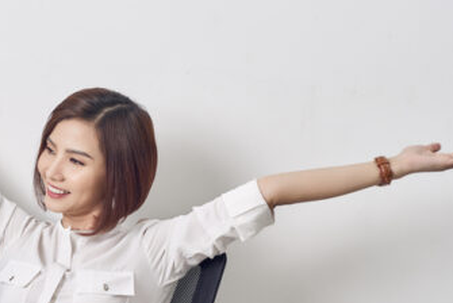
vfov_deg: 14.1
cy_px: 216
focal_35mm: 97
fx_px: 1222
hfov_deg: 20.7
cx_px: 69
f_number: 4
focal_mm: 50
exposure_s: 1/160
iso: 200
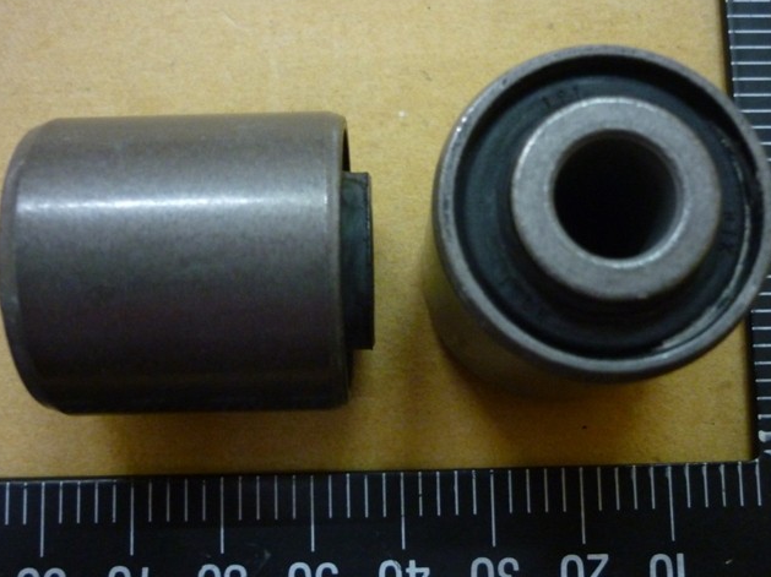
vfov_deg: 34.3
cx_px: 401
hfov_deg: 44.8
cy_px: 317
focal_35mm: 42
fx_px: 935
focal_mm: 5.5
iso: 400
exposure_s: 1/8
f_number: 2.8
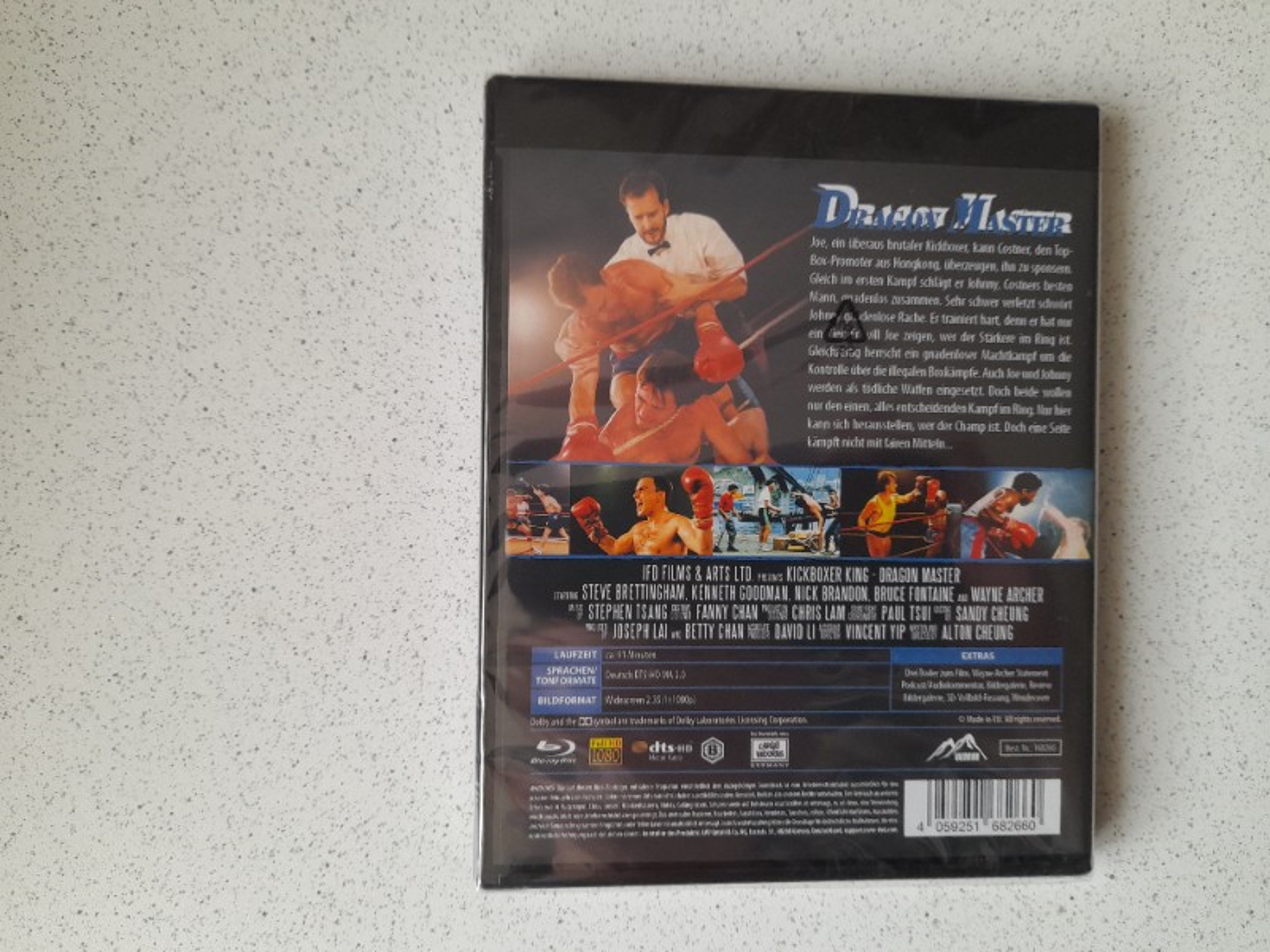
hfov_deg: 69.4
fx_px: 917
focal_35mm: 25
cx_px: 635
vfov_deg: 54.9
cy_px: 476
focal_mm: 4.6
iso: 160
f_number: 2
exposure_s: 1/60
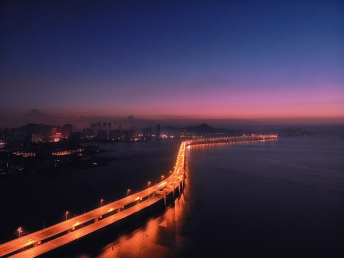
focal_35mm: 24
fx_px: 239
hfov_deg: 71.6
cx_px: 172
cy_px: 129
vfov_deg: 56.8
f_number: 2.8
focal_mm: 4.5
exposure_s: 2.5
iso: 100
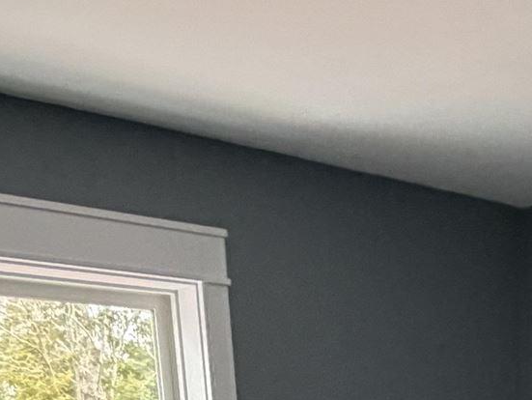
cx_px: 432
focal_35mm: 78
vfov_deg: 14.0
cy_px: 928
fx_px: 1200
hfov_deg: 24.6
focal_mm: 2.22
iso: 320
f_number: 2.2
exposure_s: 1/87
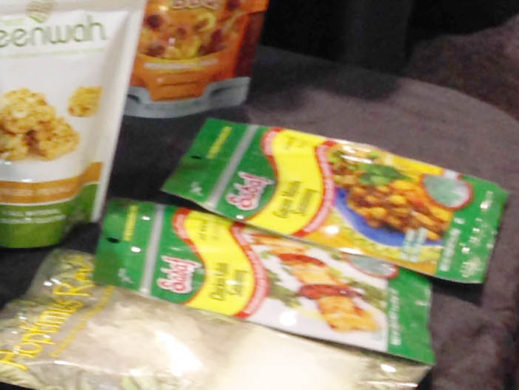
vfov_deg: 9.6
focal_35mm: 153
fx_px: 2294
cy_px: -30
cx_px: -630
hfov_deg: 11.2
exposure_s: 1/20
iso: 50
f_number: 2.4
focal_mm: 4.12
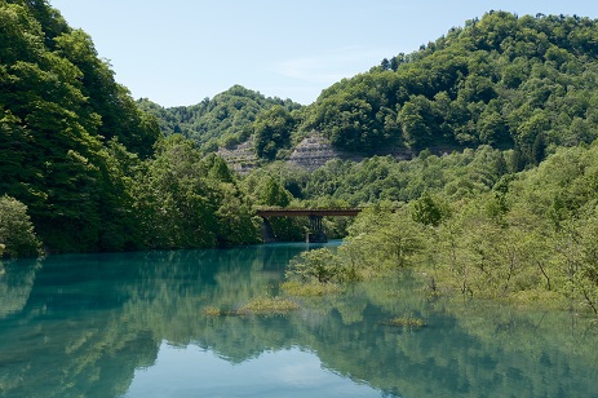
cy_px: 186
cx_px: 294
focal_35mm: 47
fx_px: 780
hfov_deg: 41.9
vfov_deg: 28.6
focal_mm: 22.7
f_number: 4
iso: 125
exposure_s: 1/500
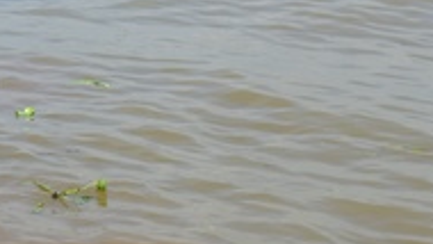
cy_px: 201
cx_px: -87
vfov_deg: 8.9
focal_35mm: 136
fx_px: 1562
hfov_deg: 15.2
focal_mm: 38
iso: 200
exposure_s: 1/400
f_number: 8
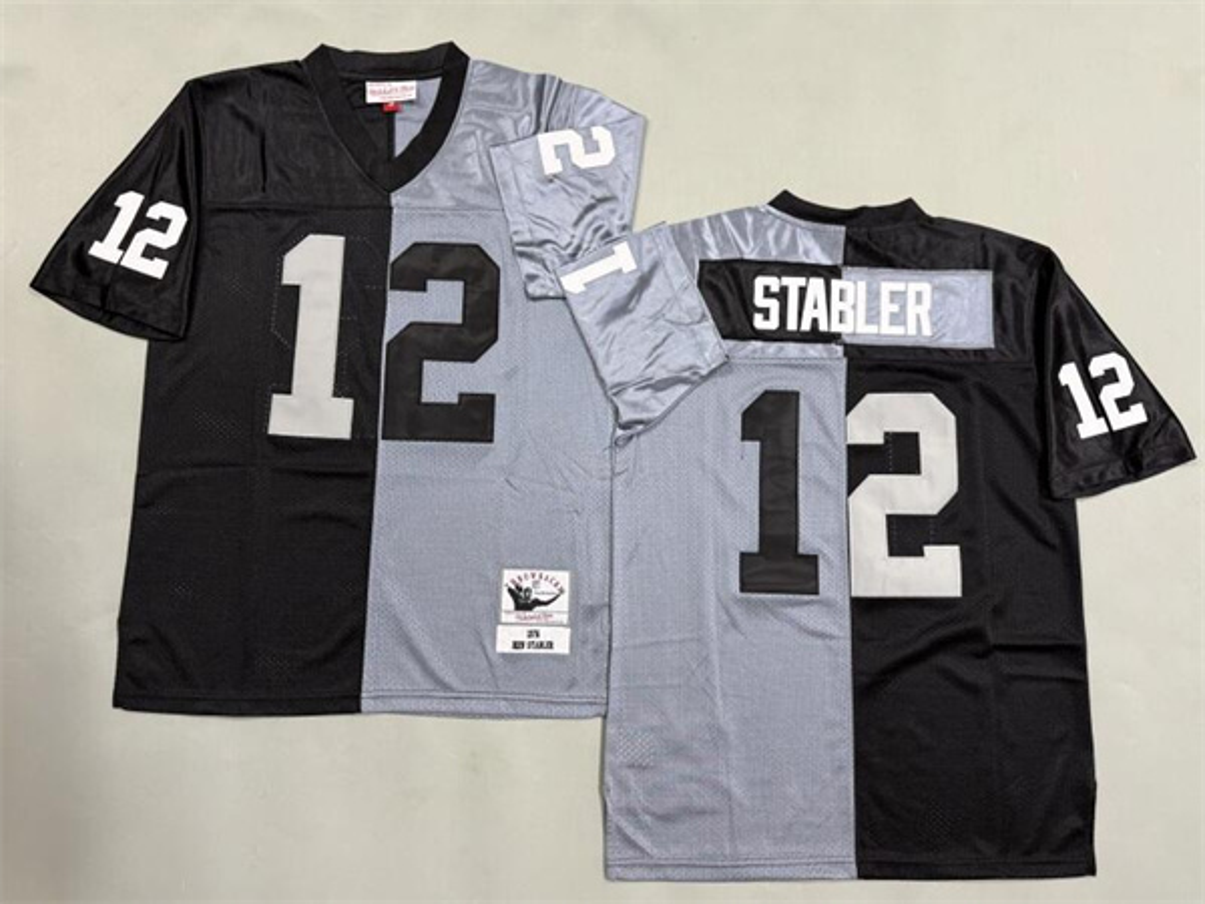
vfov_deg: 56.8
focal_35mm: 24
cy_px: 452
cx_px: 602
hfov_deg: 71.6
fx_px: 835
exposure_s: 1/50
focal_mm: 6.76
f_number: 1.78
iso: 200
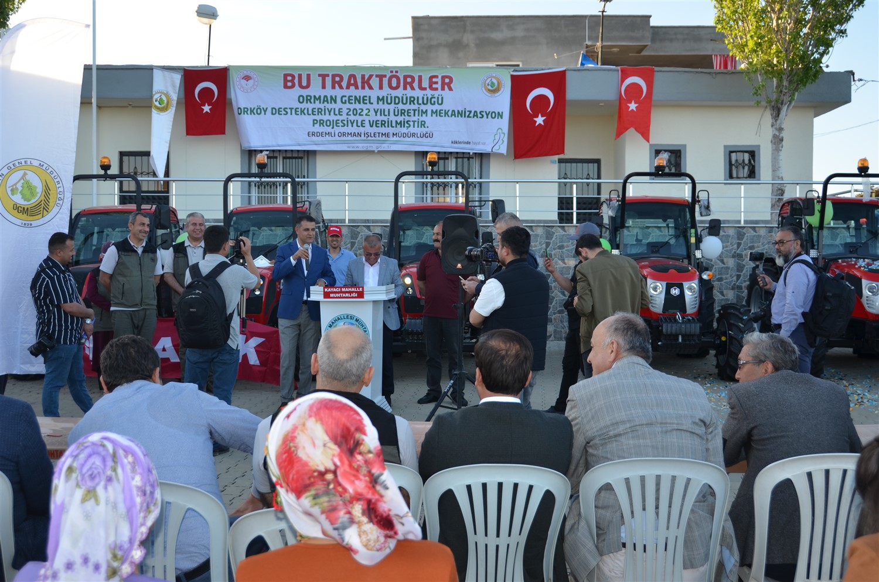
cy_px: 291
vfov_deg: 34.1
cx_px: 440
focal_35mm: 39
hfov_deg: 49.6
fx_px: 950
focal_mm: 26
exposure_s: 1/250
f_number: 4
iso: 180
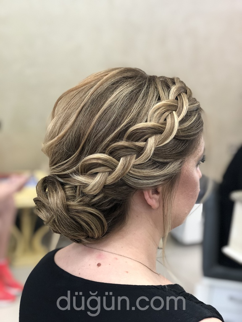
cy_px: 161
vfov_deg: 36.8
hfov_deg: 28.0
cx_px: 121
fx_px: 485
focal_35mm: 52
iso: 125
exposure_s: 1/33
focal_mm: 6
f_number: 2.4
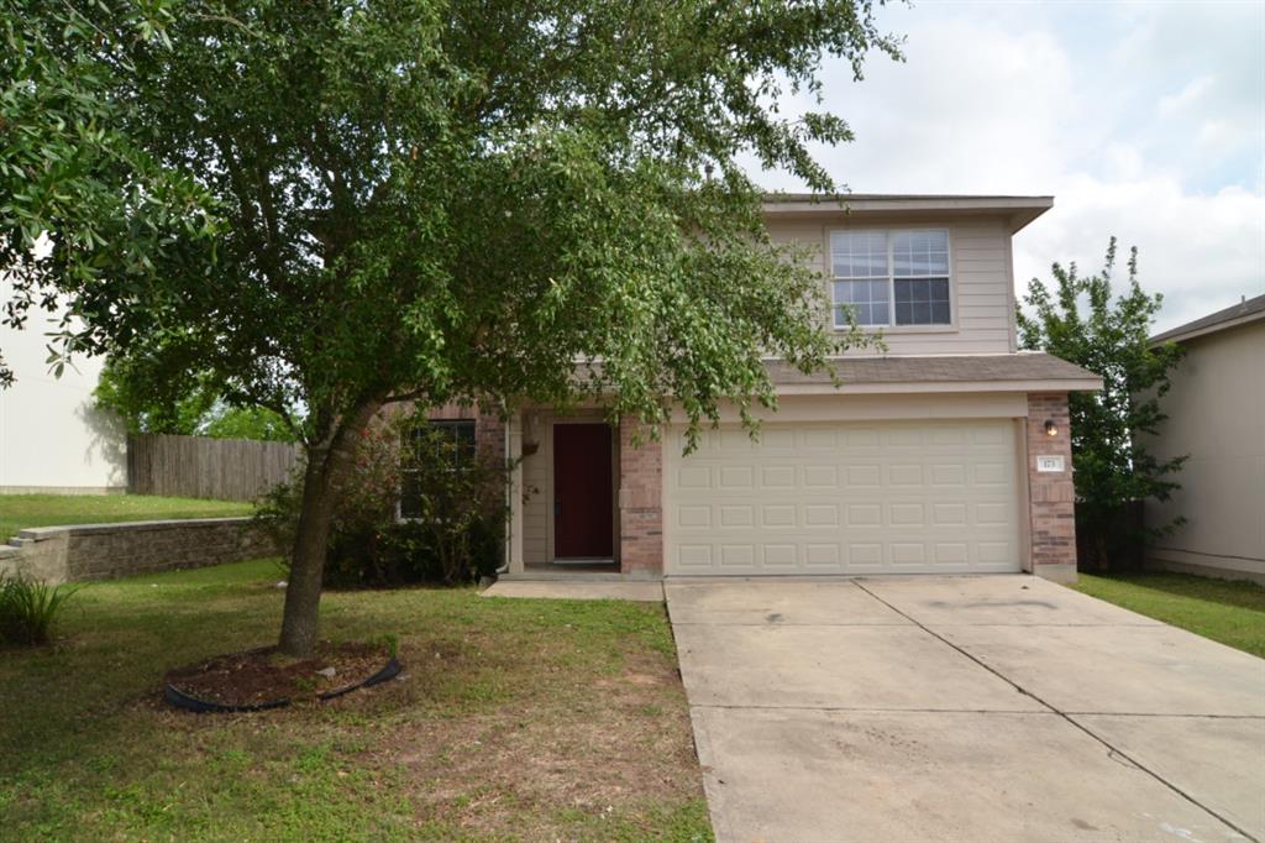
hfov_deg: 77.3
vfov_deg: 56.1
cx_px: 632
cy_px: 422
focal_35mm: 22
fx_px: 790
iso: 200
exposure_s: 1/125
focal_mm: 15
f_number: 13
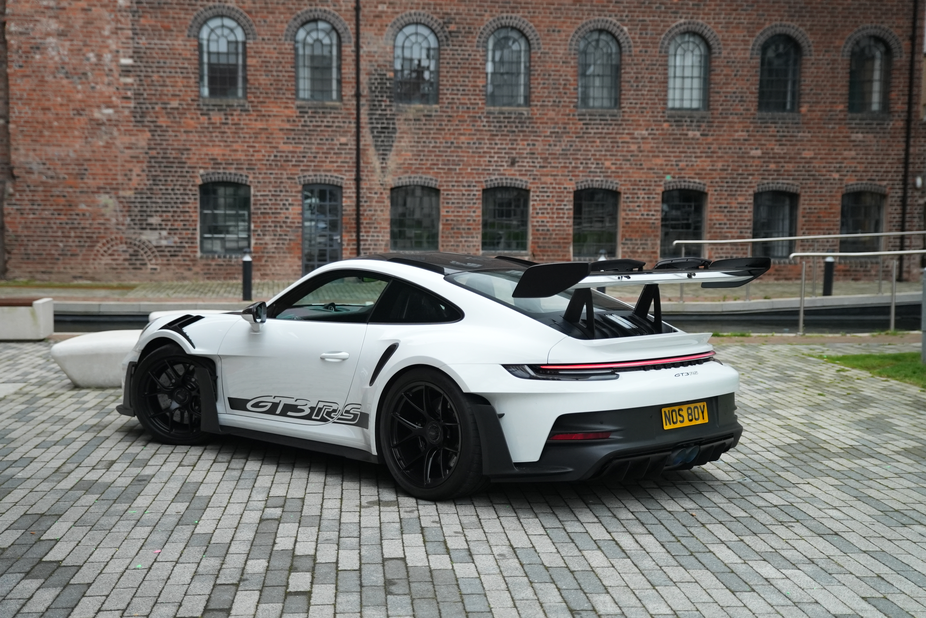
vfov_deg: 27.0
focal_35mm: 50
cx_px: 463
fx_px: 1287
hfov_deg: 39.6
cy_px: 309
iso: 3200
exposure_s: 1/160
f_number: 2.8
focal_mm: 50
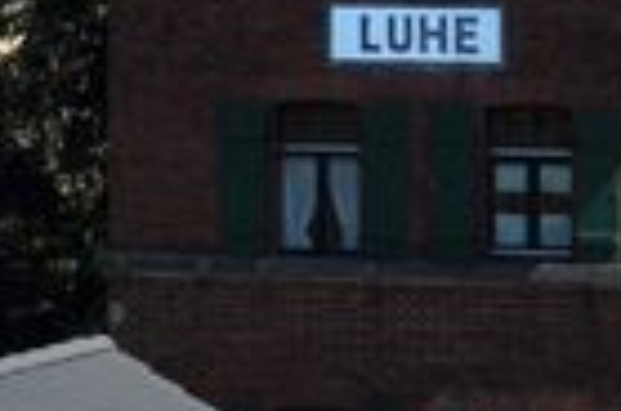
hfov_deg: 7.0
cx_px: 1144
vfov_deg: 4.7
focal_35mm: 288
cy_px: -156
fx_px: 4957
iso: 200
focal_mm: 26
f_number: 9
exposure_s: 1/500
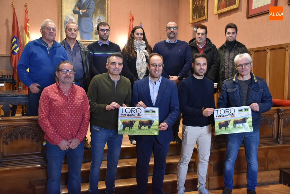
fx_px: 290
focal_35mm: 36
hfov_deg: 53.1
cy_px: 97
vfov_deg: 37.0
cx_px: 145
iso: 1400
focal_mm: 24
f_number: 3.8
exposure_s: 1/60
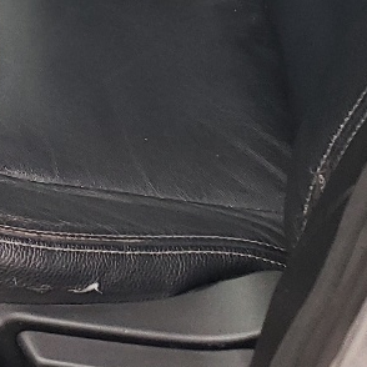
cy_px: -273
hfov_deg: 12.6
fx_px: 1499
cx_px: -316
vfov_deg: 12.8
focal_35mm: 125
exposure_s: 1/120
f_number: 1.5
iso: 79
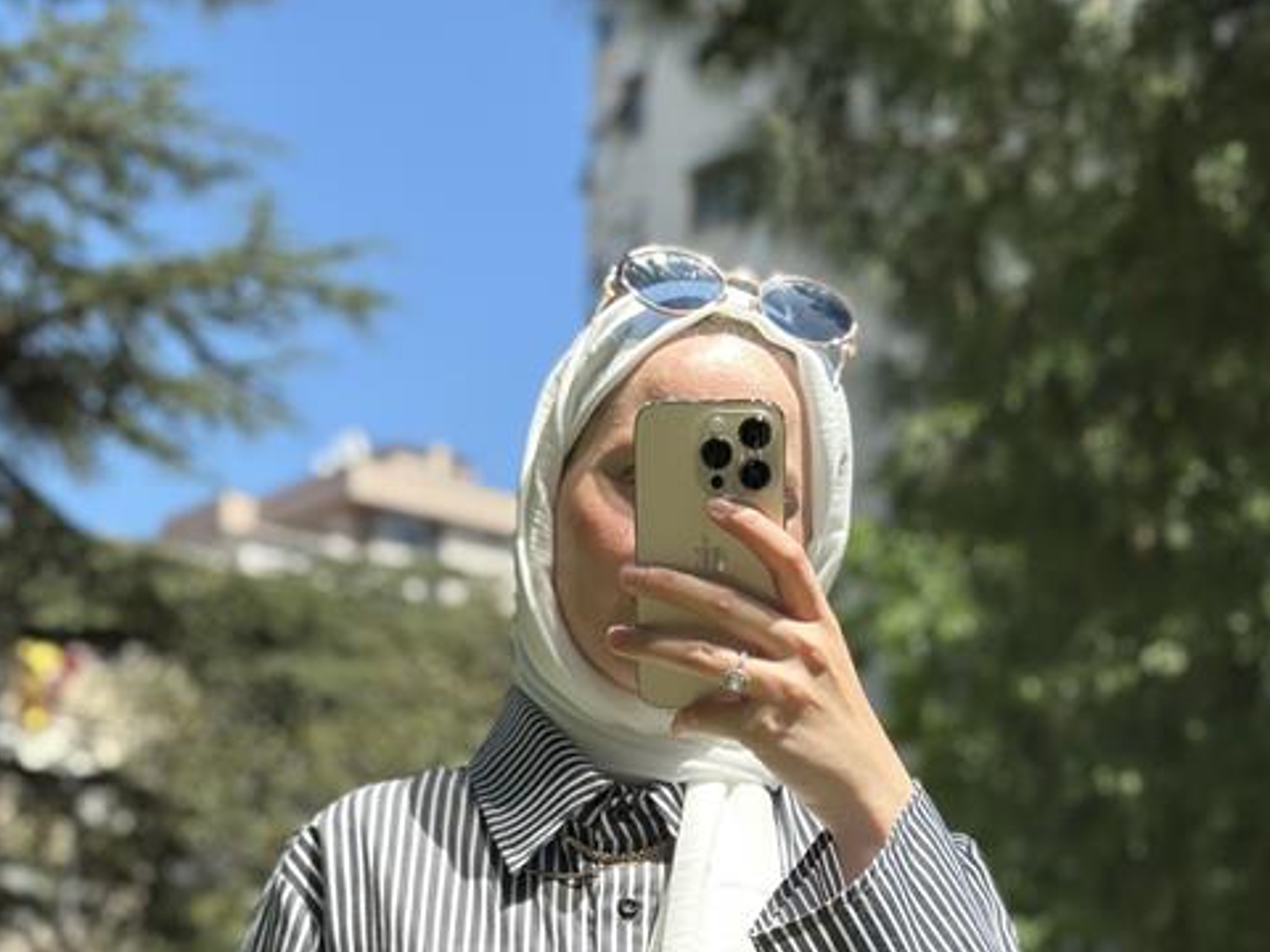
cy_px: 994
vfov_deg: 17.9
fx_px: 2935
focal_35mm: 80
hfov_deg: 24.4
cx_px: 646
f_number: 1.78
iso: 80
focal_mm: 6.86
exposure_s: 1/2667
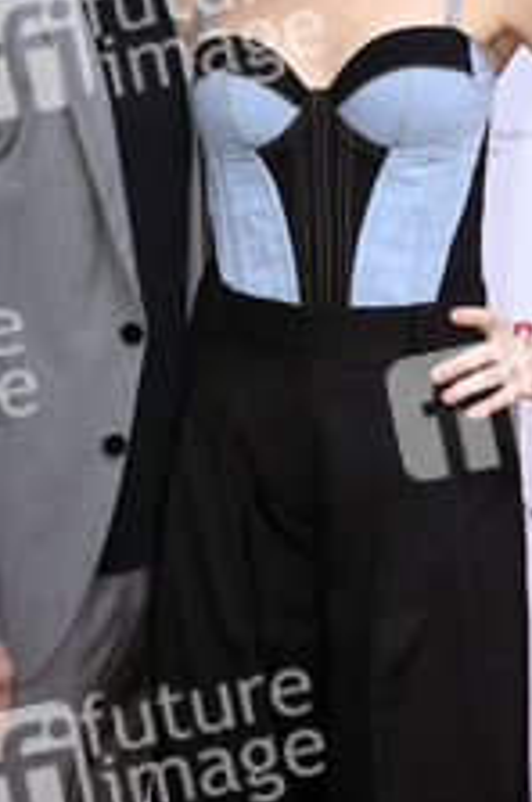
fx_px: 3669
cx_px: 244
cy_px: 216
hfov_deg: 8.3
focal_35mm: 165
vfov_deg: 12.4
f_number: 5.3
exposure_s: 1/250
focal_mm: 92
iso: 640
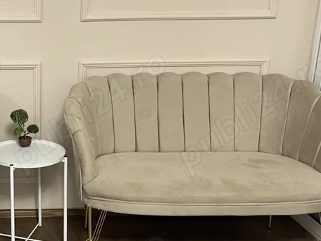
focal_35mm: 57
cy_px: 124
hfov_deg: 31.5
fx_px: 529
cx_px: 7
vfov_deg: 25.7
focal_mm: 5.7
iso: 100
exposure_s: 1/50
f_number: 1.5
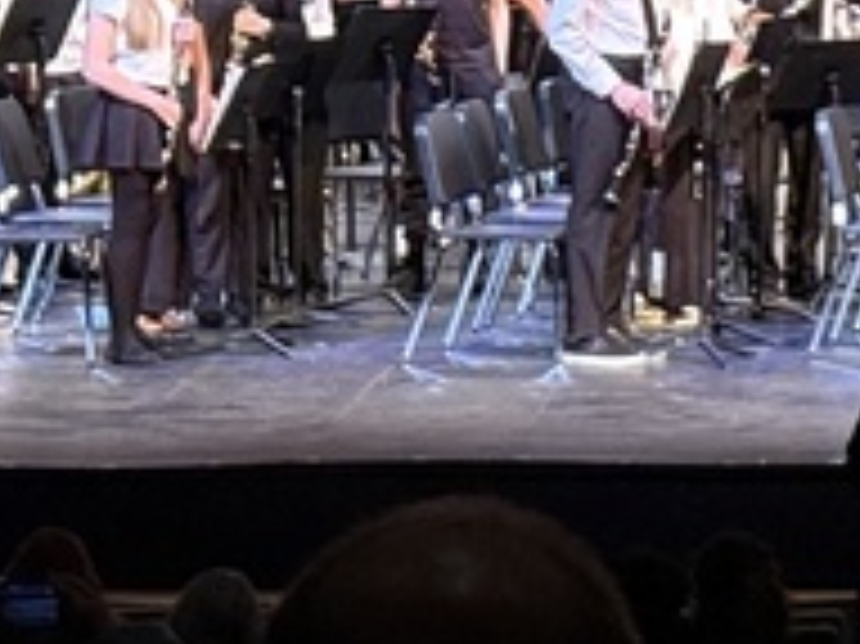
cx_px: 1580
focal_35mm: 257
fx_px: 6381
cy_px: -266
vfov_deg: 5.7
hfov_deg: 7.5
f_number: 1.78
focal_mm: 6.76
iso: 320
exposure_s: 1/40
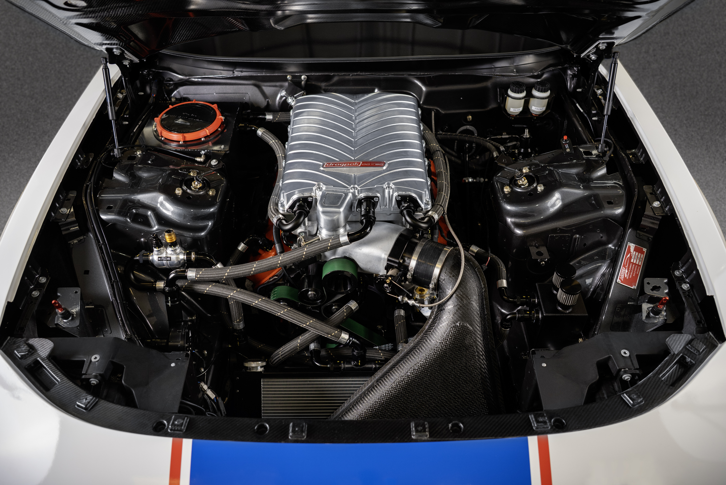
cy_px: 242
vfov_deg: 42.4
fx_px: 625
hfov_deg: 60.3
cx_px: 363
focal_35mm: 31
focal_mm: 31
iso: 500
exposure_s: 1/100
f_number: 2.8
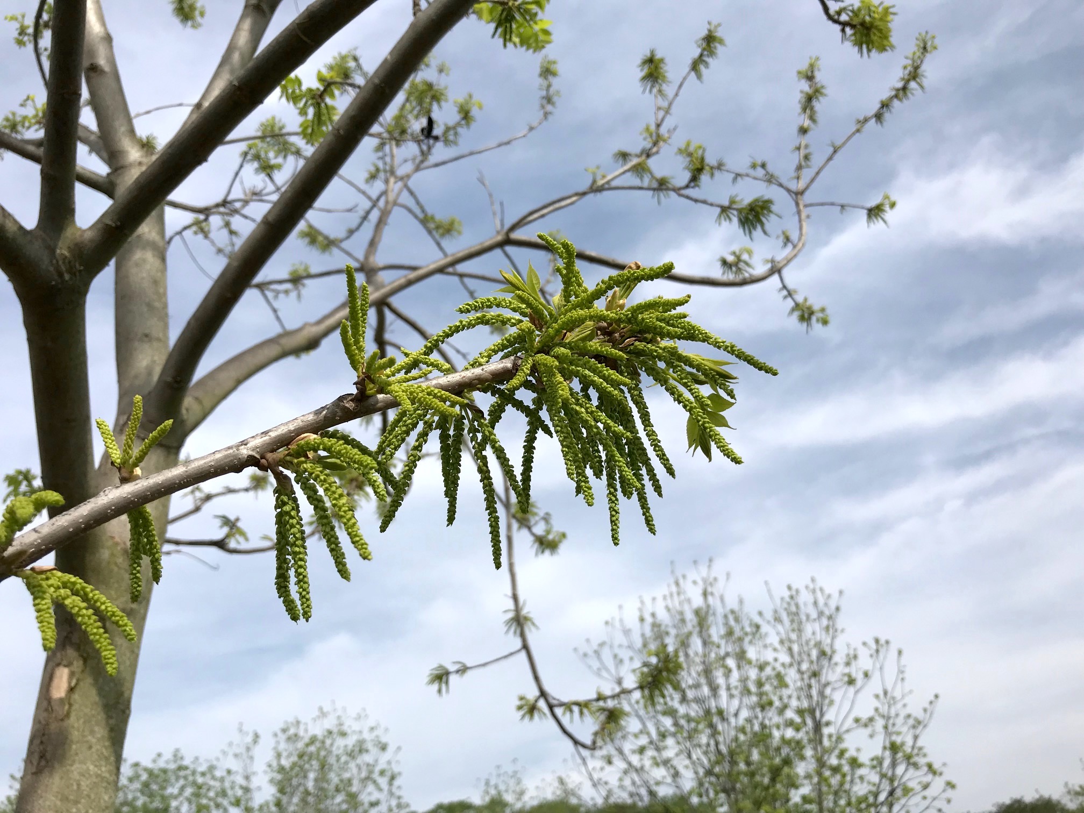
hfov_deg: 63.4
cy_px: 406
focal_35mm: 28
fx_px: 877
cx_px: 542
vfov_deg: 49.7
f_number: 1.8
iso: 20
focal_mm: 3.99
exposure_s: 1/3690
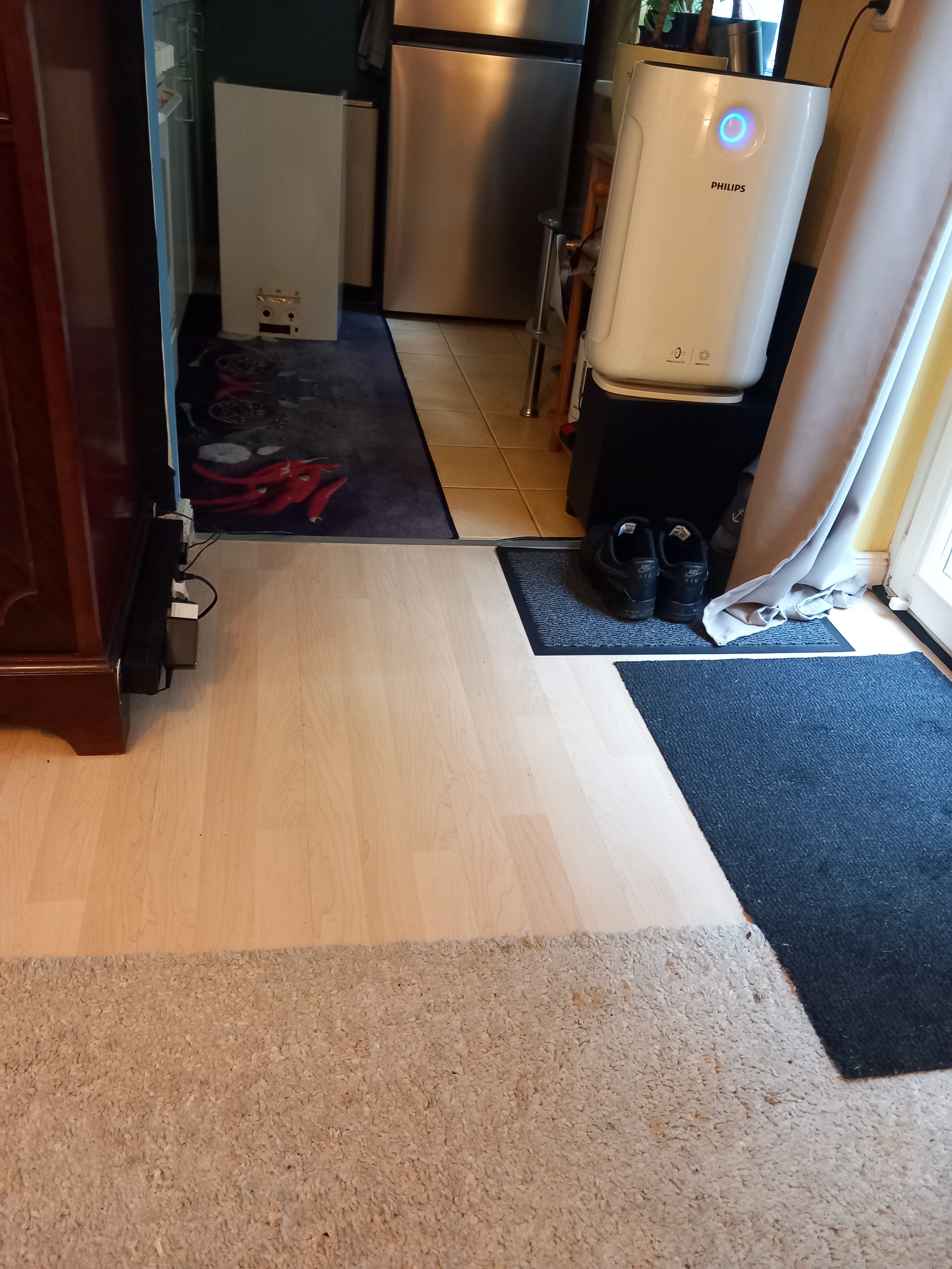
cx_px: 476
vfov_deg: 65.3
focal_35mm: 27
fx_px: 990
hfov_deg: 51.4
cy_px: 634
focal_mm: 4
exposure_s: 1/20
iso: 400
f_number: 1.8
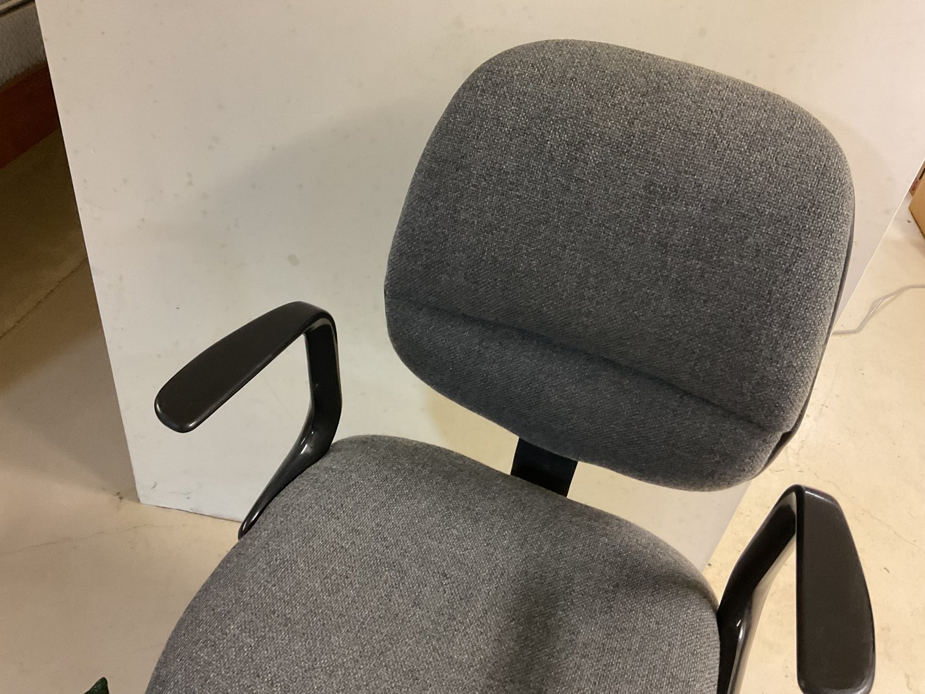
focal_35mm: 29
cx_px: 462
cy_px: 347
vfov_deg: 48.2
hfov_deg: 61.7
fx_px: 775
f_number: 1.8
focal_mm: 3
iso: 250
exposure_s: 1/40
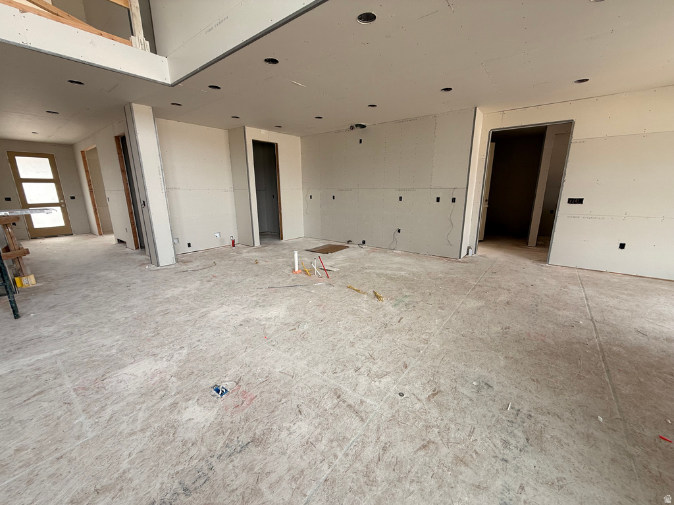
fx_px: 273
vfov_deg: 85.7
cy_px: 252
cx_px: 337
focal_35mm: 14
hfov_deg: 102.1
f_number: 2.2
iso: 50
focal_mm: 2.22
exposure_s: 1/99
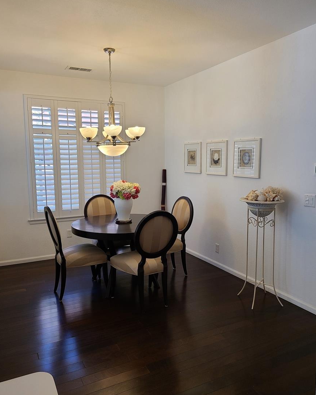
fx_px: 327
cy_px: 197
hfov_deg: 51.5
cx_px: 156
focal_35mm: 28
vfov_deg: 62.2
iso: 50
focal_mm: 5.4
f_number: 1.8
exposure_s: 1/60
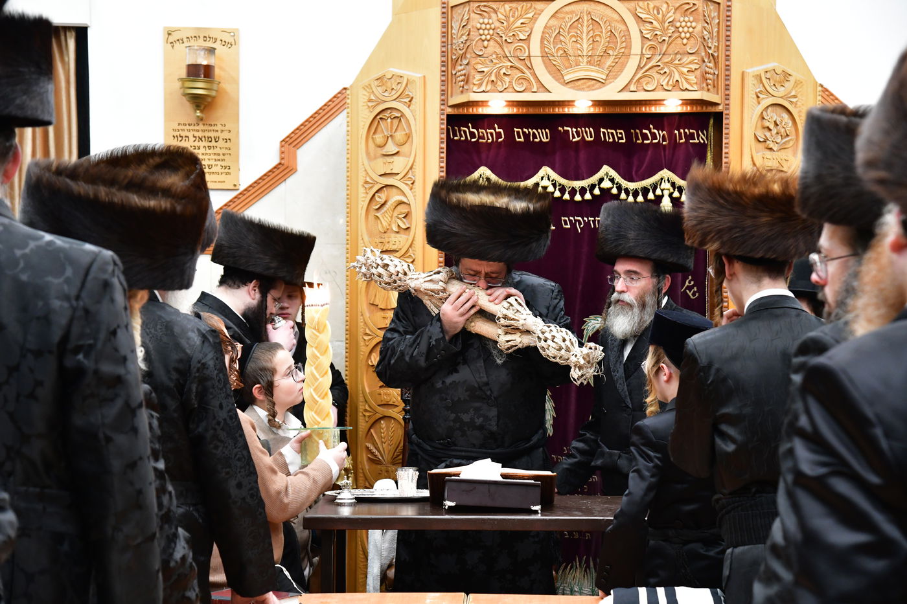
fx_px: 1889
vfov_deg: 18.2
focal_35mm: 75
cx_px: 454
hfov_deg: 27.0
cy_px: 302
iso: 3200
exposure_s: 1/100
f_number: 5.6
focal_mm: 75
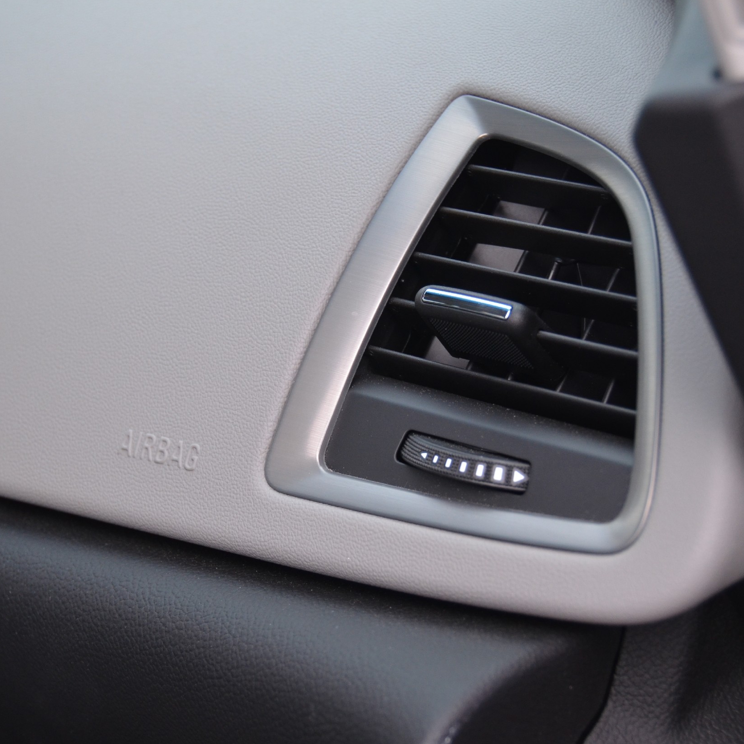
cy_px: 371
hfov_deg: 17.9
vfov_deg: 17.9
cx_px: 311
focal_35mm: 97
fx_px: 2359
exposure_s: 1/640
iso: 800
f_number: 4.8
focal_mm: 50
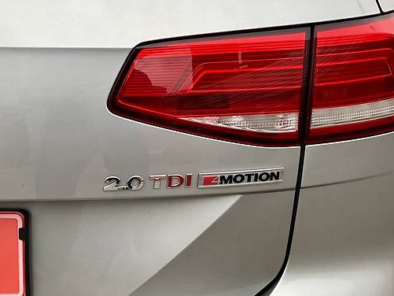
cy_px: 202
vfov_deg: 17.7
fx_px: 945
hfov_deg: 23.4
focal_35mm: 83
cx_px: 286
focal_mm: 6
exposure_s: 1/122
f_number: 2
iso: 40
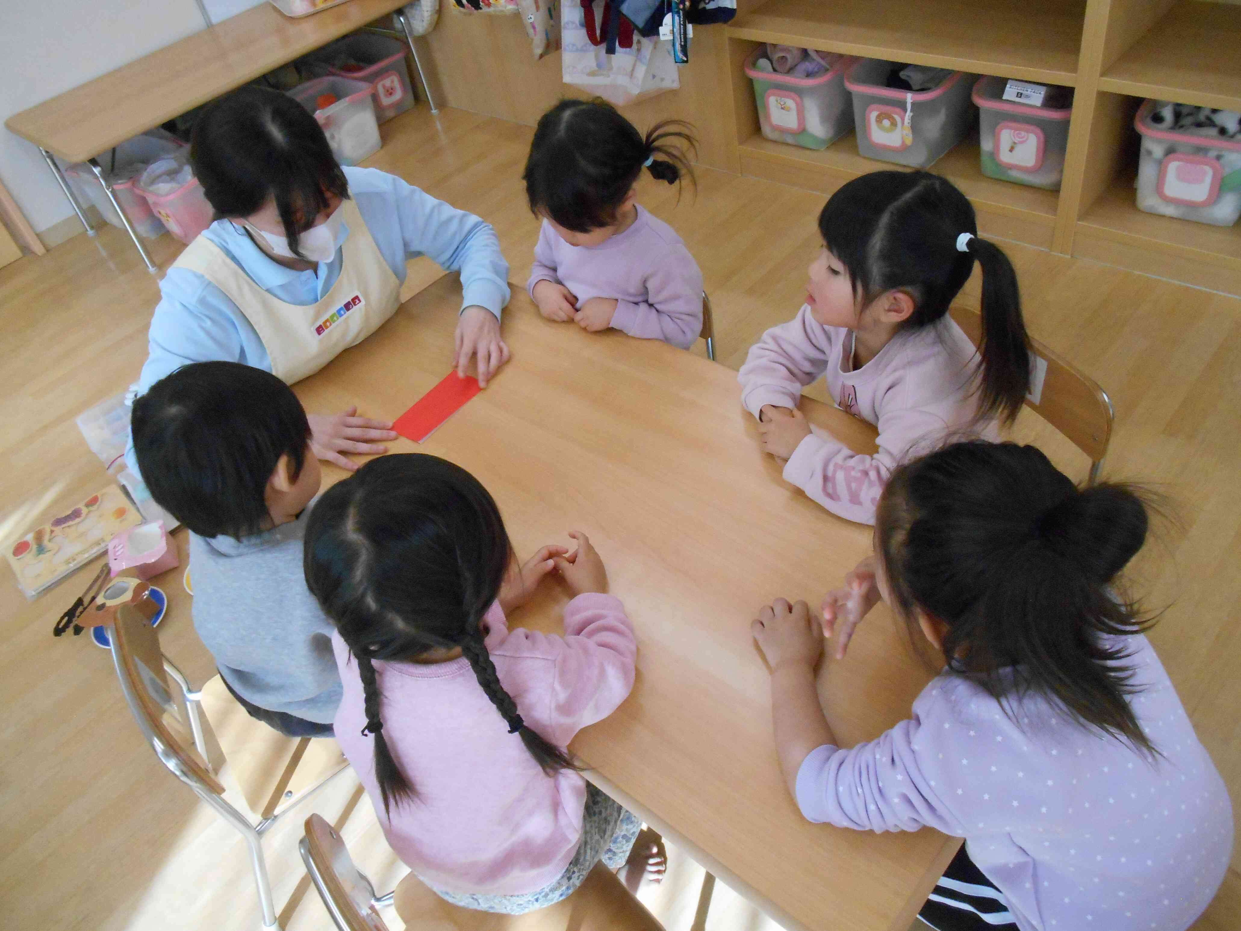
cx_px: 620
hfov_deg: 67.3
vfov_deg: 53.1
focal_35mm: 26
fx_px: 932
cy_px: 466
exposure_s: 1/250
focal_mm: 4.7
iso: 720
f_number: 3.4
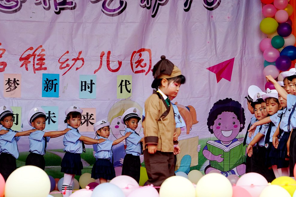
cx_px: 175
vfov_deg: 13.9
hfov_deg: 20.8
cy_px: 110
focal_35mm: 98
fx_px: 805
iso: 500
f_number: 6.7
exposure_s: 1/500
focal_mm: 81
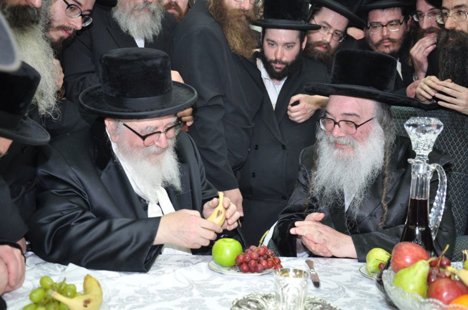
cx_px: 234
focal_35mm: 51
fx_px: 662
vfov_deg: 26.4
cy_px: 155
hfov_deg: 38.9
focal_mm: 34
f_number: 4.5
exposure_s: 1/60
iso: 500
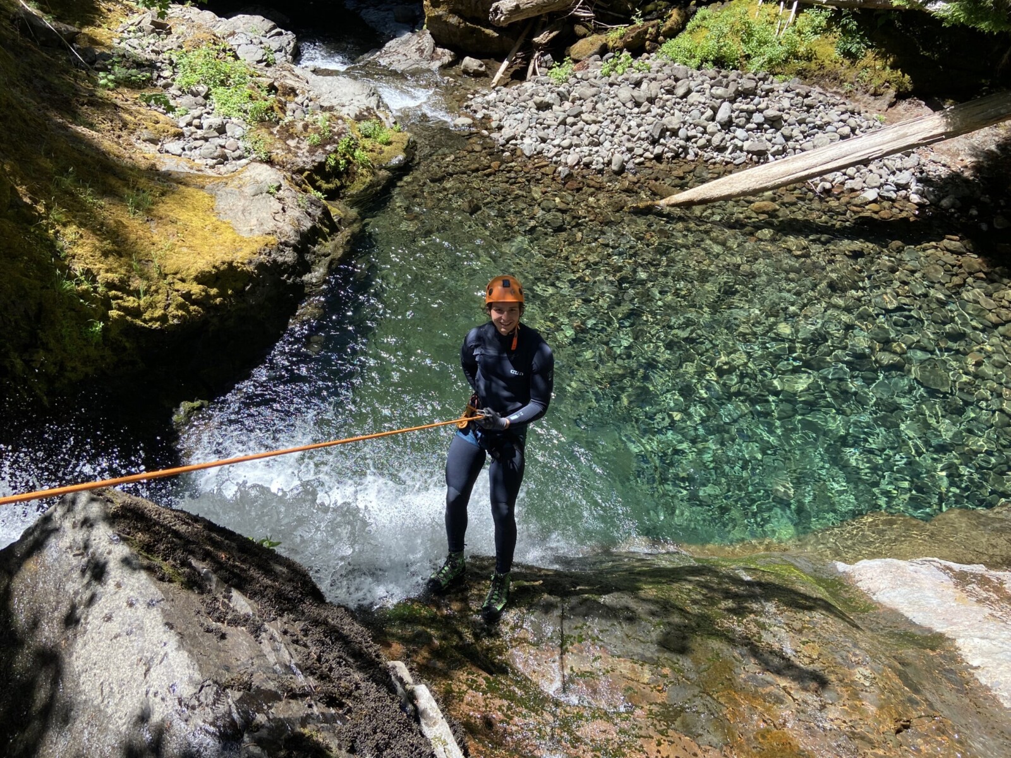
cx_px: 506
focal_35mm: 26
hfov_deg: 67.3
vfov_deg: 53.1
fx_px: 759
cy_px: 379
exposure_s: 1/673
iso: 32
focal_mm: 4.25
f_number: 1.8
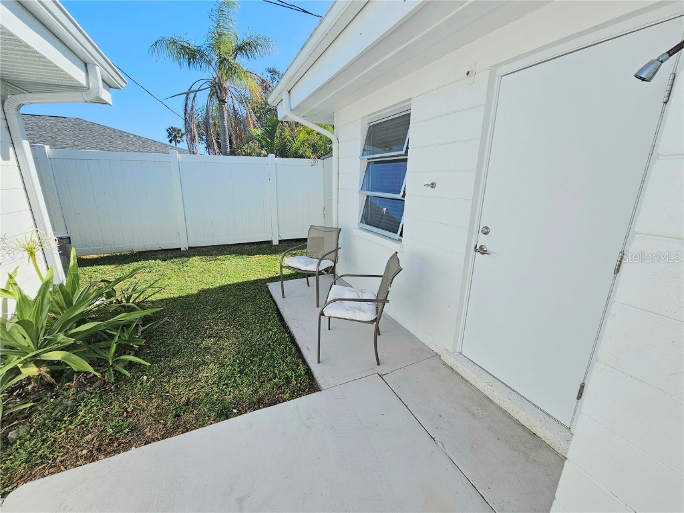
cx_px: 342
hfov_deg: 106.2
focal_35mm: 13
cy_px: 256
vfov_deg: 89.9
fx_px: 257
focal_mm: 2.2
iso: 50
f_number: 2.2
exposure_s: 1/1429
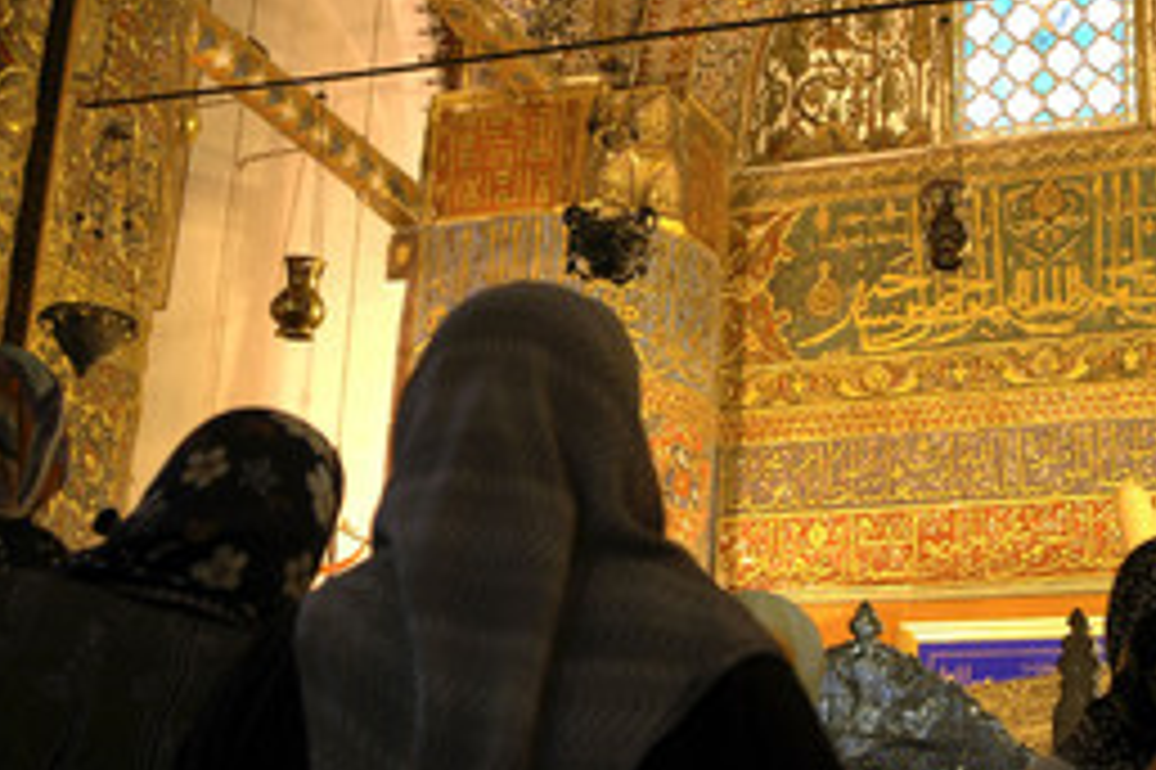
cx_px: 713
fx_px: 2054
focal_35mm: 64
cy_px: 261
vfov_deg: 21.1
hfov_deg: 31.3
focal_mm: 26
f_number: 3.2
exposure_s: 1/20
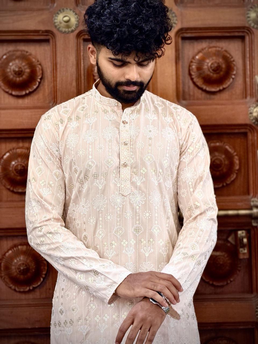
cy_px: 172
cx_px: 129
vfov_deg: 19.6
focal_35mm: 100
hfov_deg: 14.8
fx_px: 994
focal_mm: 16.89
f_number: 2.8
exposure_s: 1/121
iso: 200
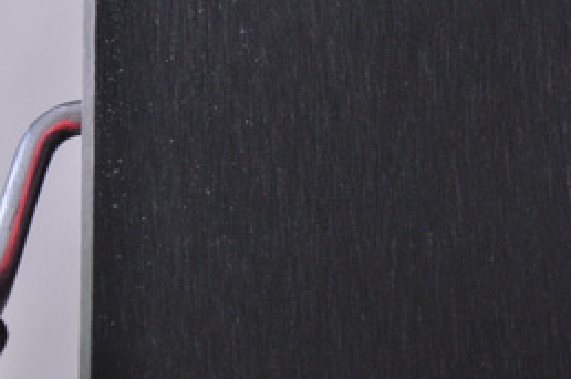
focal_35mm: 275
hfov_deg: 7.5
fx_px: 4352
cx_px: 385
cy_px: 112
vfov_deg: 5.0
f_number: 9.5
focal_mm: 105
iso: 3200
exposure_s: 1/125
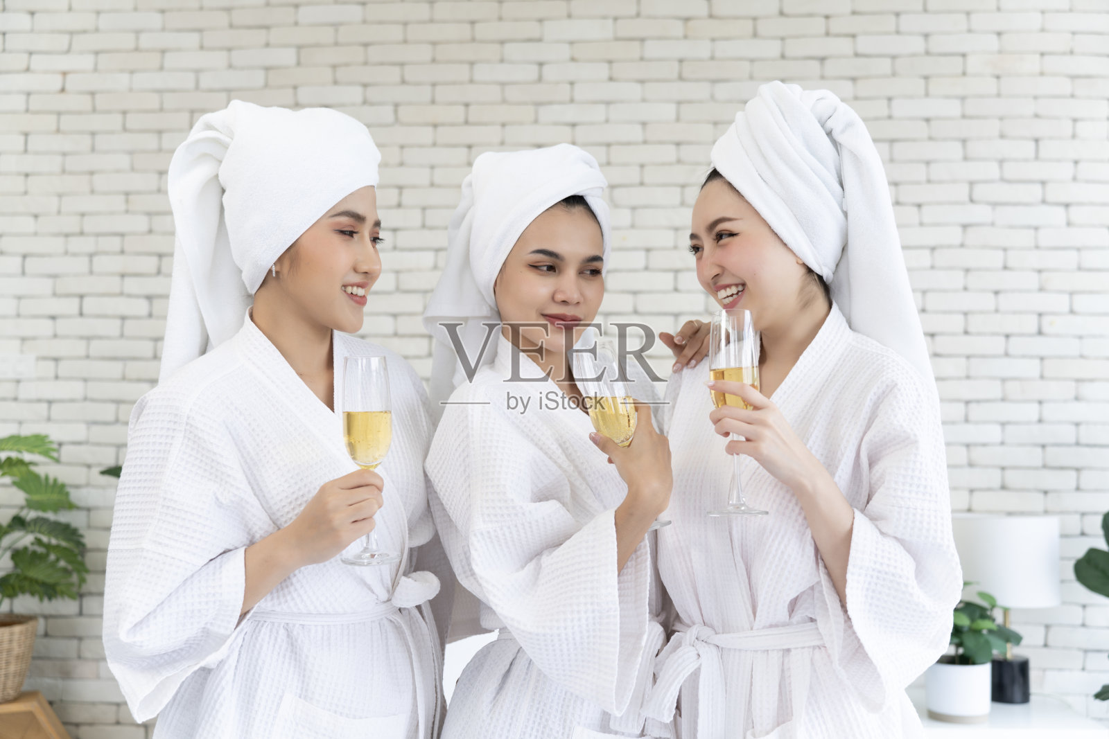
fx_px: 1140
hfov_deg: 51.9
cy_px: 370
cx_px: 554
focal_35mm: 37
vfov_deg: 35.9
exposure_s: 1/160
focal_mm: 37
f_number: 2.8
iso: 100
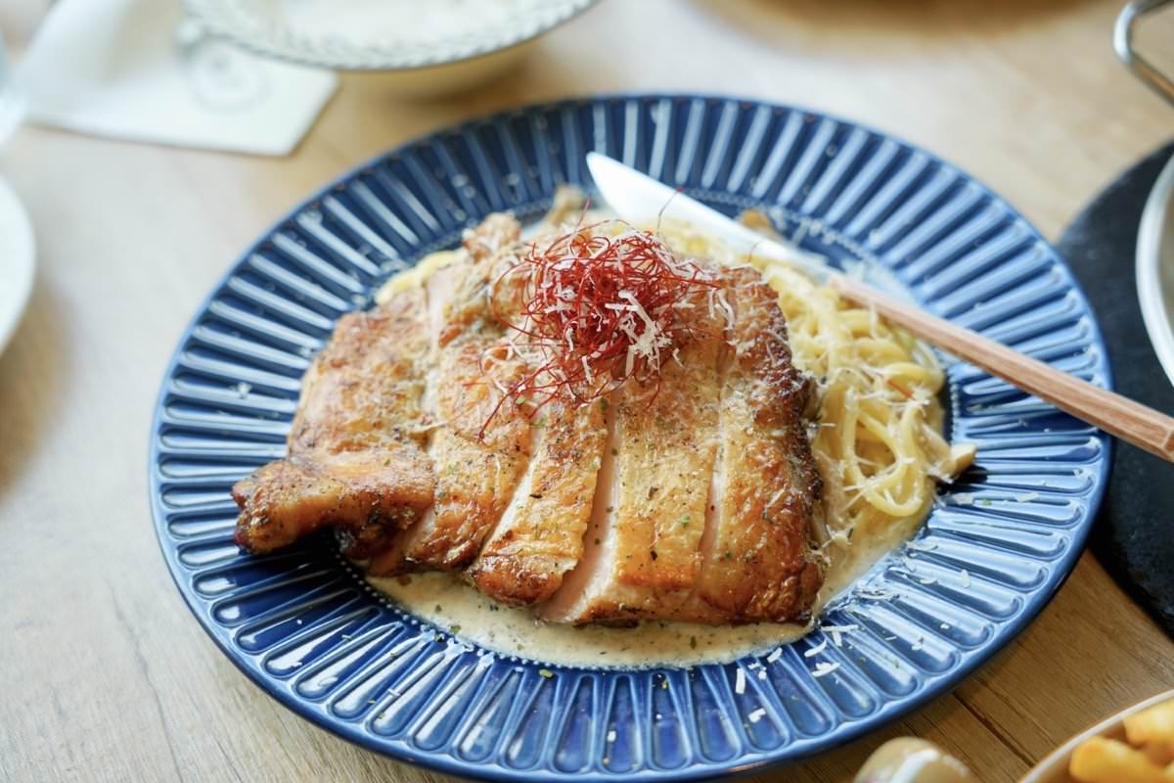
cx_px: 587
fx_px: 1565
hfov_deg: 41.1
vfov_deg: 28.1
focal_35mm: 48
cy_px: 392
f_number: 4
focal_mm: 48
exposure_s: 1/60
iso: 125
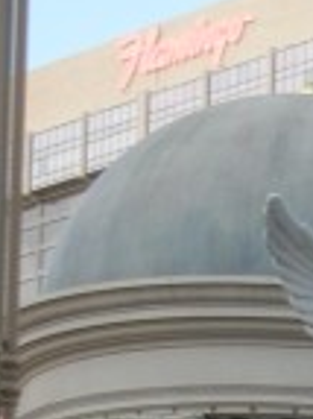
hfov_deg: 8.5
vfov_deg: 11.4
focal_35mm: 161
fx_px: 1944
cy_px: 762
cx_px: 734
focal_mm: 5.4
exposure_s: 1/60
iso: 201
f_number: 3.5
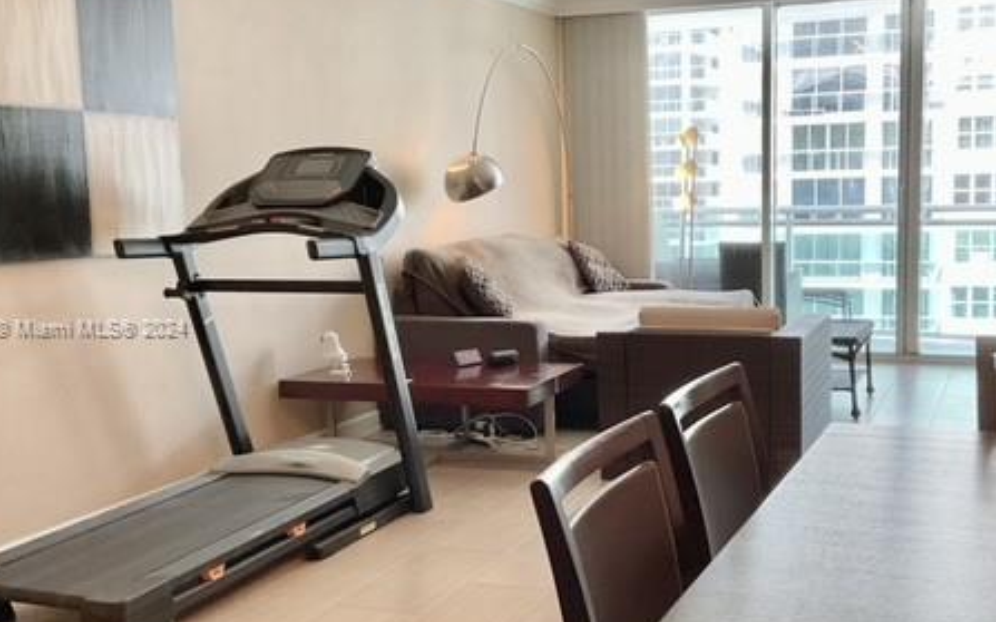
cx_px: 590
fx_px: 1194
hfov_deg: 45.1
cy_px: 330
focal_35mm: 44
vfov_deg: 29.2
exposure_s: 1/120
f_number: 1.8
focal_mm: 3
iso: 64
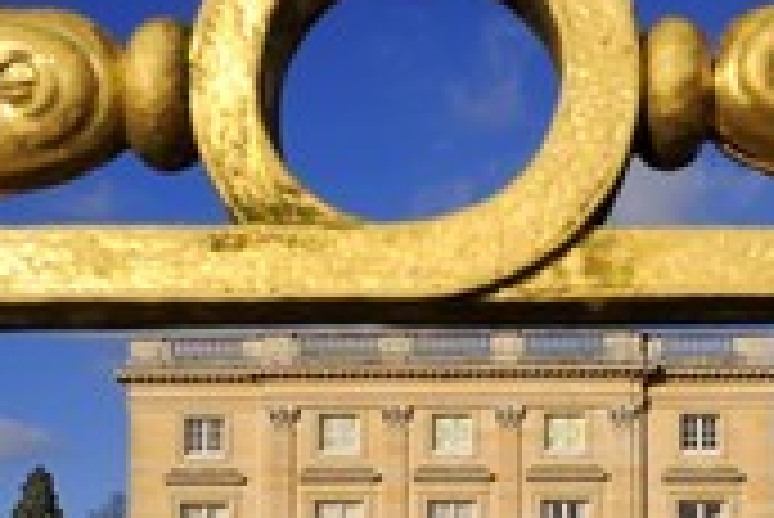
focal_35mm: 66
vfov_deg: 19.8
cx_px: 428
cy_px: 563
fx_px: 1420
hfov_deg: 30.5
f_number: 22
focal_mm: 27
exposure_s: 1/125
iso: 200
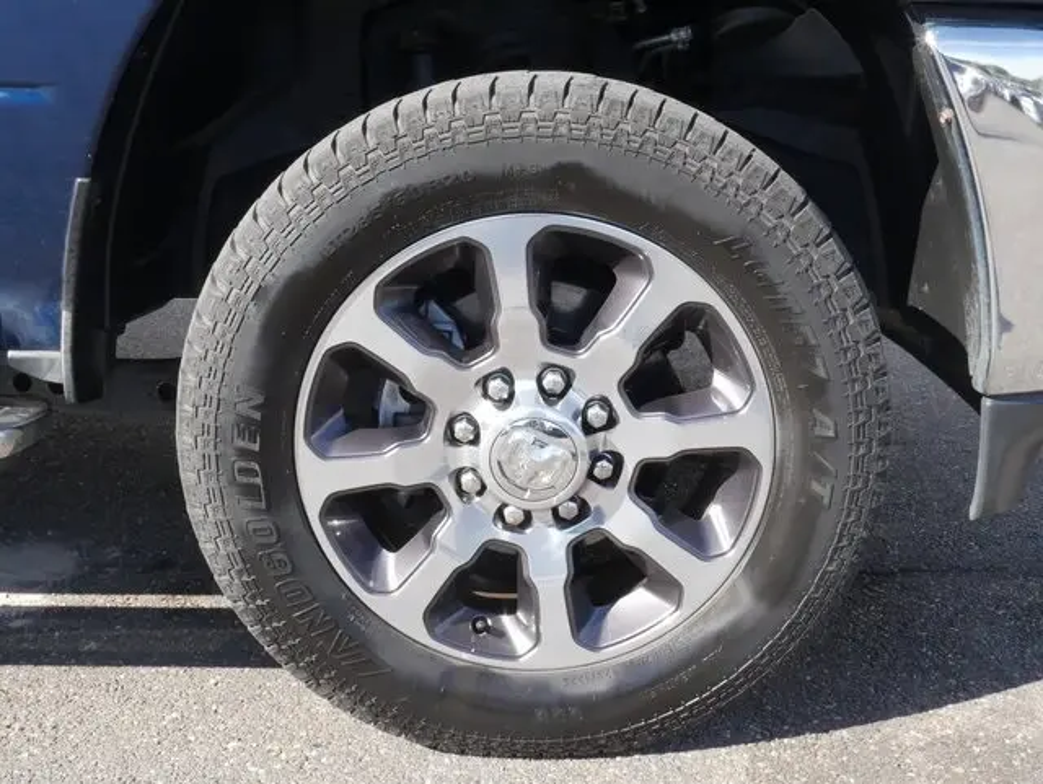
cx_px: 522
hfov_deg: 48.9
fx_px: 1146
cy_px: 392
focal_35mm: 38
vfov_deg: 37.8
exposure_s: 1/60
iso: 800
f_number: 20
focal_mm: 19
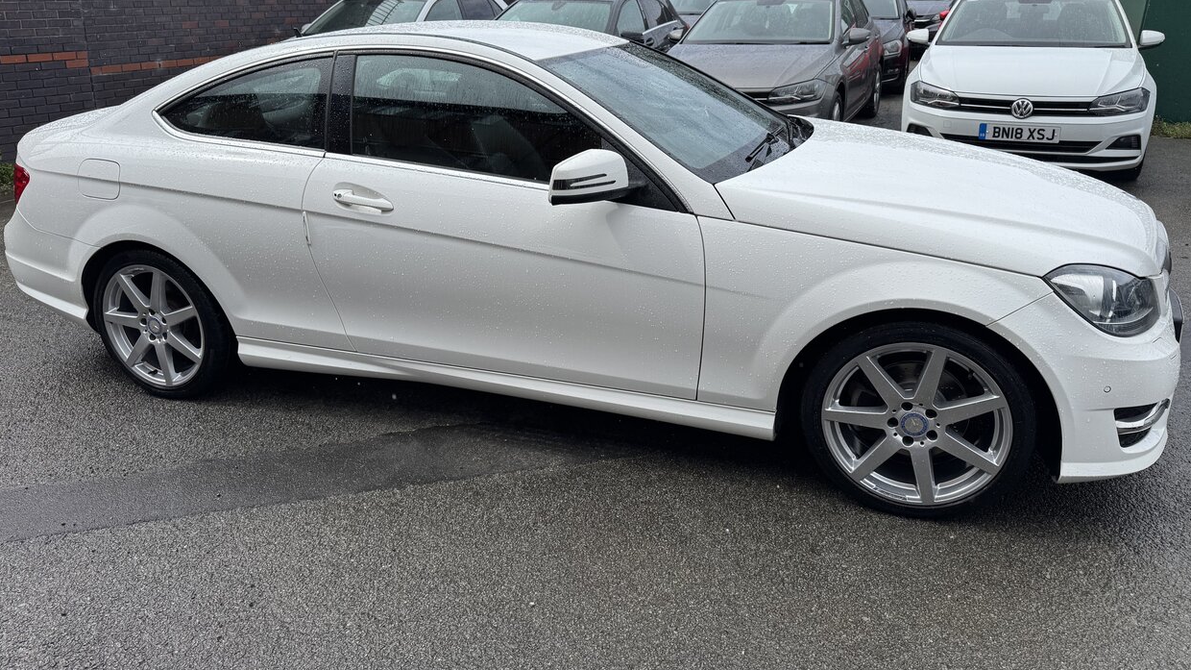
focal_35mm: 27
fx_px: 853
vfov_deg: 42.6
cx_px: 597
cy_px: 260
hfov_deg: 69.9
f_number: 1.78
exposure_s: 1/4049
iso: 80
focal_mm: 6.76
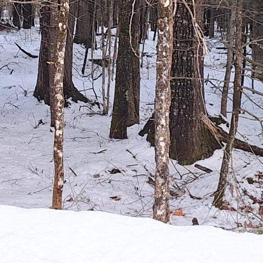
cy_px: -81
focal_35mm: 109
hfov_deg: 15.7
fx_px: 937
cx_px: 13
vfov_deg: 15.2
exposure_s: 1/144
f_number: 1.8
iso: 40
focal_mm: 5.54
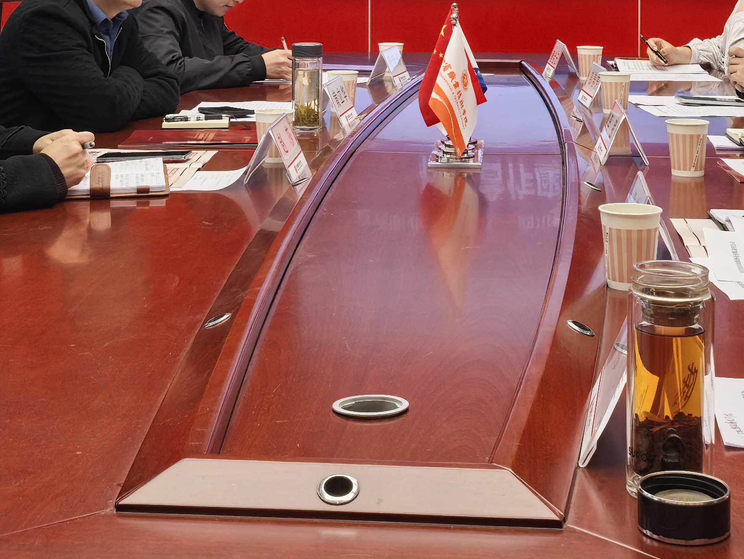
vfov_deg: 20.1
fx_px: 1505
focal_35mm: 70
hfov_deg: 27.8
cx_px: 393
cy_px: -46
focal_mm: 6.98
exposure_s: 1/50
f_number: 4
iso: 320
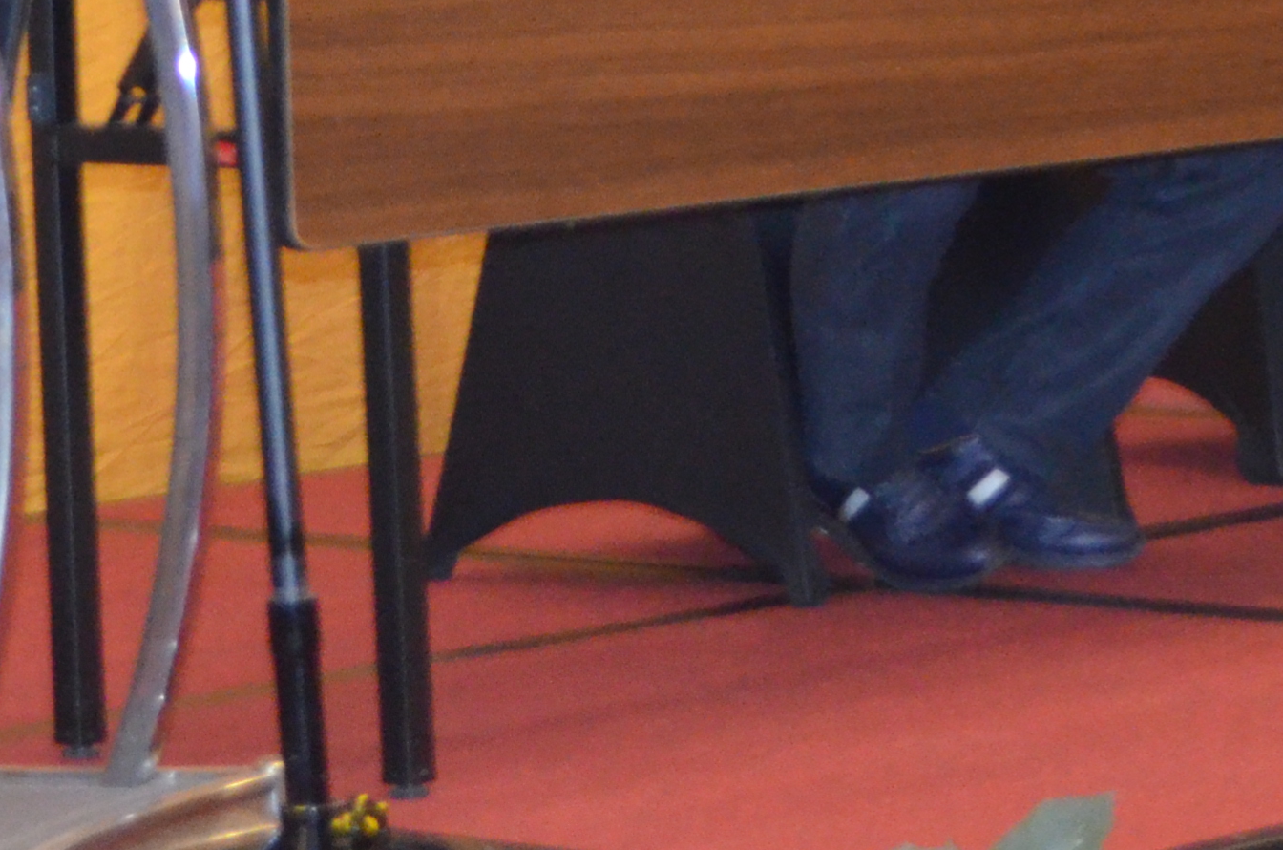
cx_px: 342
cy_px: -609
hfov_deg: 10.4
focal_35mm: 198
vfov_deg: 6.8
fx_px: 7041
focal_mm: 36
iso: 2800
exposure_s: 1/60
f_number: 5
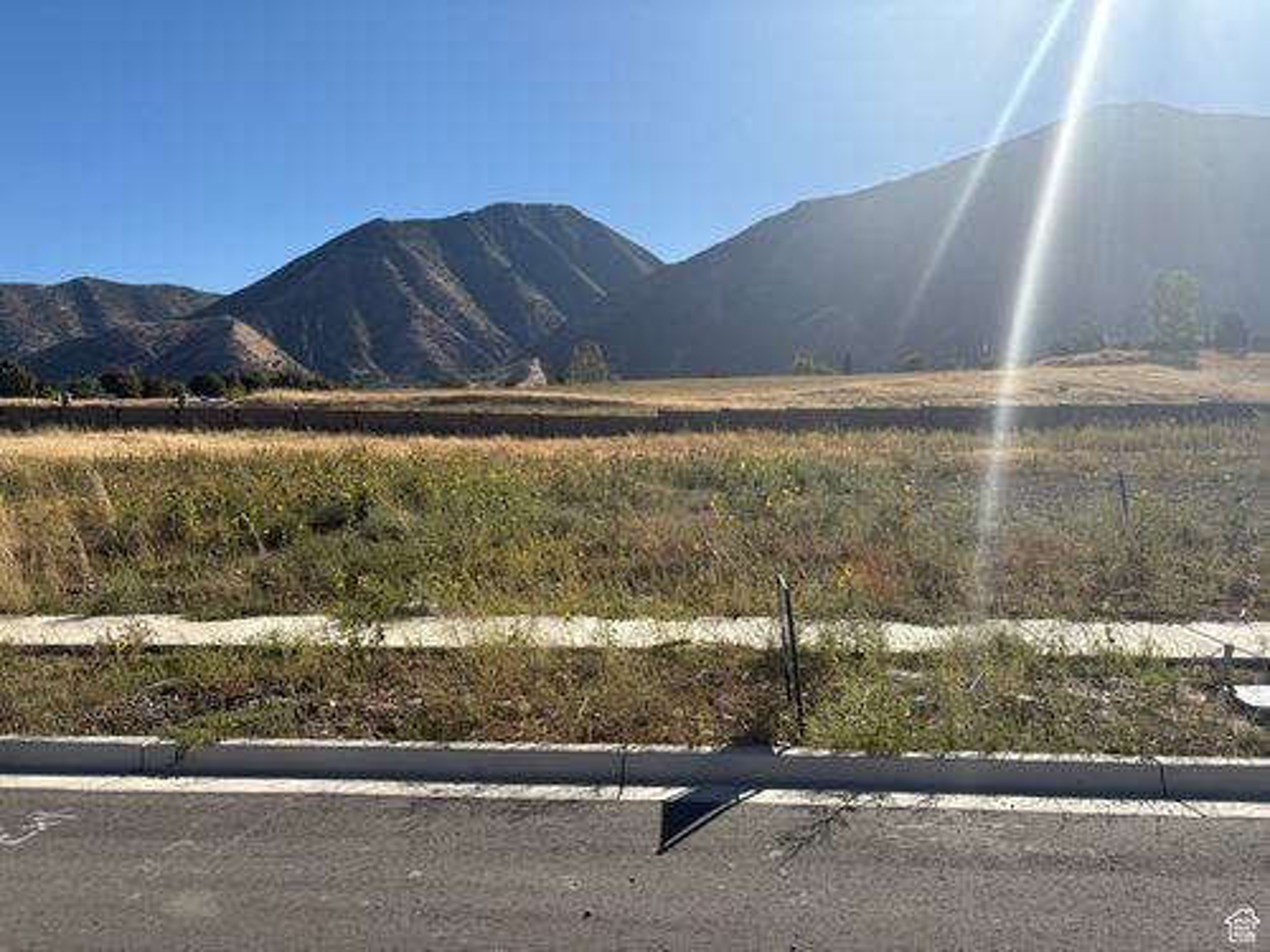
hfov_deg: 67.3
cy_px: 476
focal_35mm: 26
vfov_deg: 53.1
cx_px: 635
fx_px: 954
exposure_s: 1/4329
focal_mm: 5.96
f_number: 1.6
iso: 50
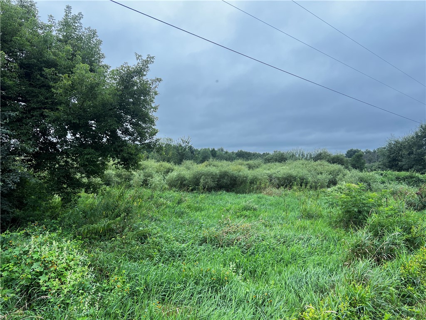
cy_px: 160
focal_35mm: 26
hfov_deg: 67.3
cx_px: 213
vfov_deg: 53.1
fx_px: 320
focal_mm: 5.7
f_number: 1.5
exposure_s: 1/441
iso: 50
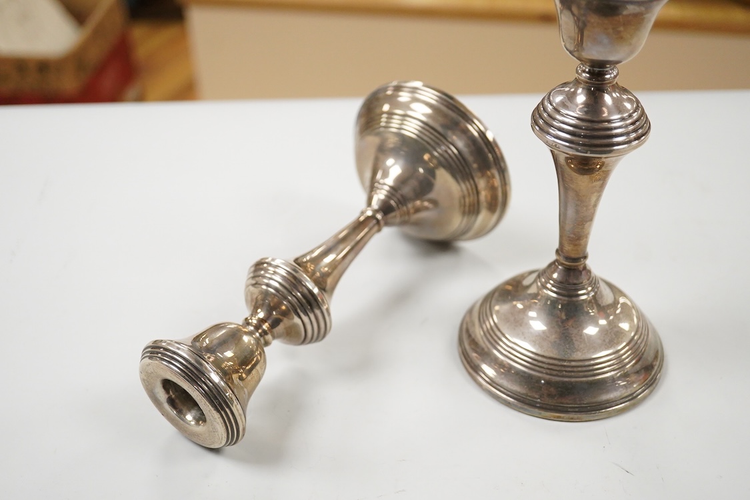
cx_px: 375
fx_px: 937
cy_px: 250
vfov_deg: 29.9
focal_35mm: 45
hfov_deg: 43.6
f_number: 3.5
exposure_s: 1/500
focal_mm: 30
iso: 2500
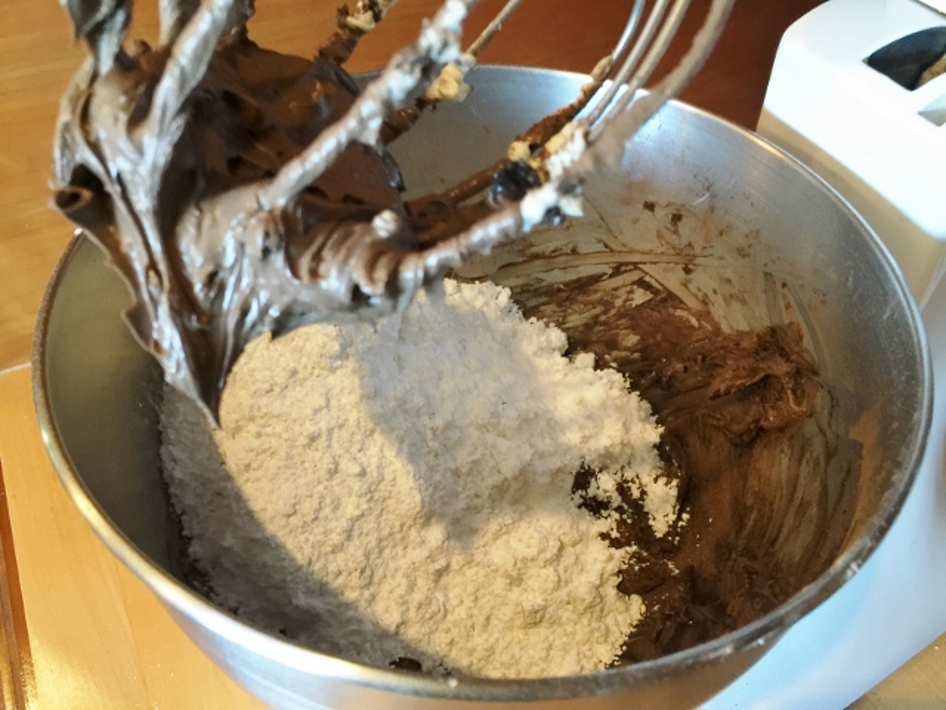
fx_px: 793
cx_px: 473
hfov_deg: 61.7
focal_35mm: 29
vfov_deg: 48.2
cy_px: 355
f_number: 2.2
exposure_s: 1/15
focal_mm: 4.15
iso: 125
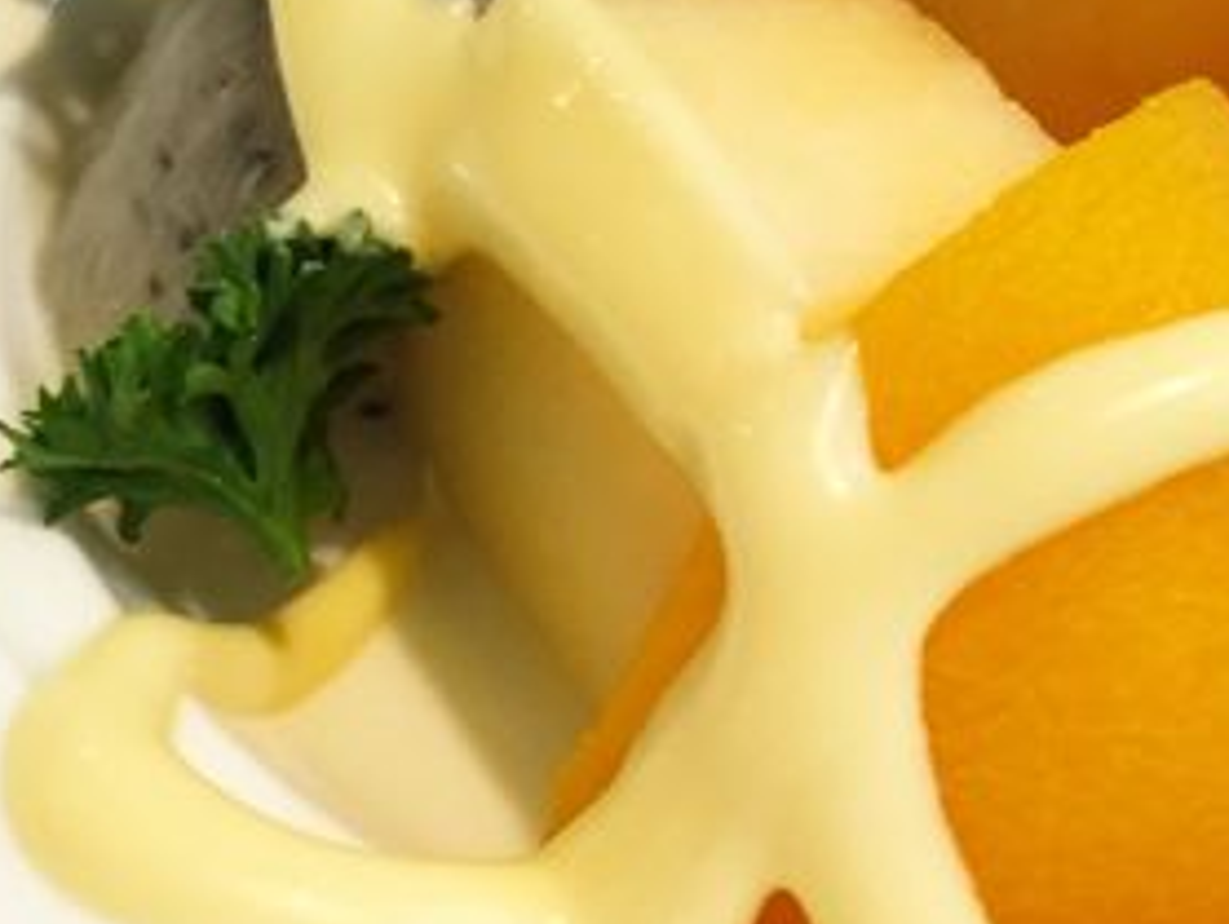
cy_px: 263
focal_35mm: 73
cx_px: 849
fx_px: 2594
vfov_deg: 20.1
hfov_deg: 26.5
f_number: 2.2
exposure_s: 1/33
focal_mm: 4.15
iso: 160
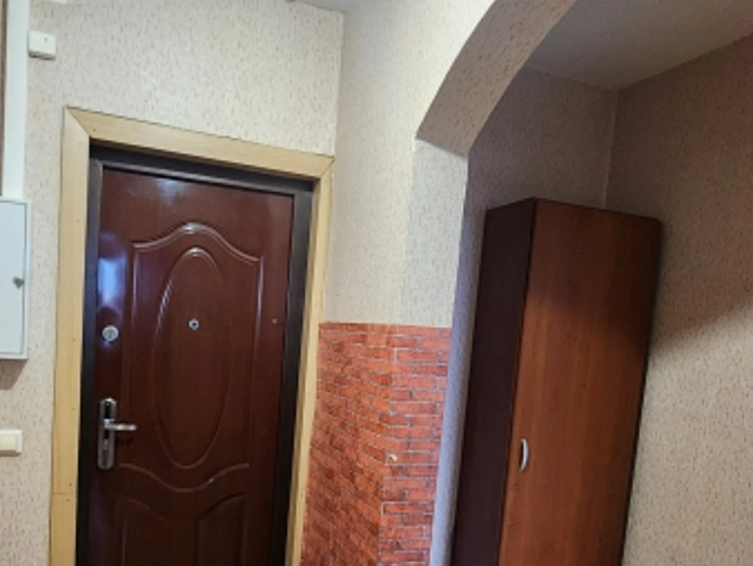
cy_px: 392
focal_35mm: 24
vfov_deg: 55.3
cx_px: 341
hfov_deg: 71.4
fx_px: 522
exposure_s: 1/50.3
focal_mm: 2.2
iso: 400
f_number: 2.2
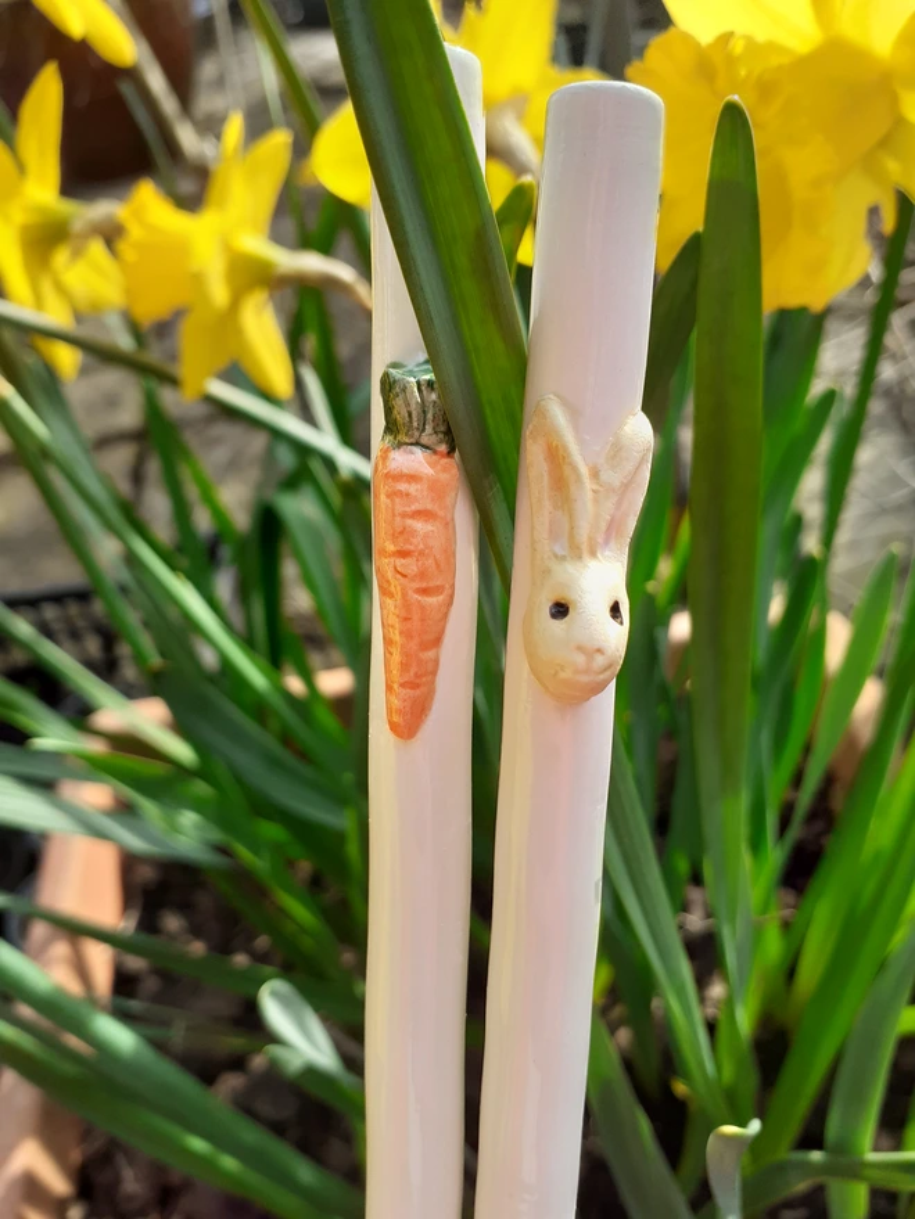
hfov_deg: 51.4
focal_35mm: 27
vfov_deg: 65.3
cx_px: 458
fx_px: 952
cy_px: 610
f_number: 1.9
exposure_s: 1/414
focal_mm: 3.6
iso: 40
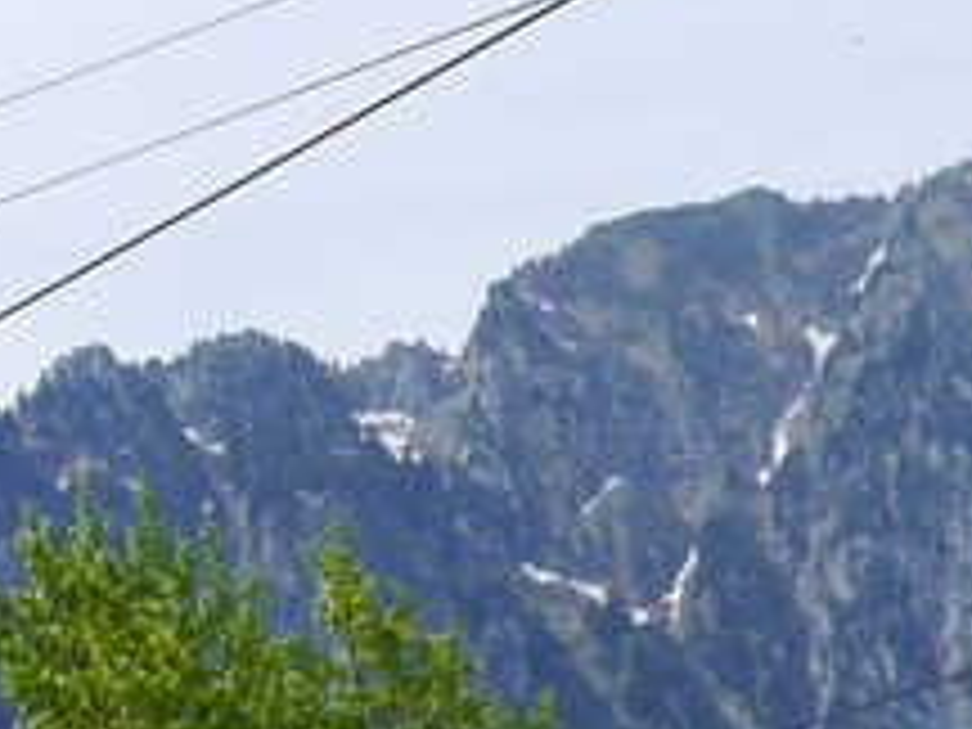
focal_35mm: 173
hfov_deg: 10.3
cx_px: -1161
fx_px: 4858
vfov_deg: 8.1
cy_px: 1595
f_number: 8
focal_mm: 17
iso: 160
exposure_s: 1/400
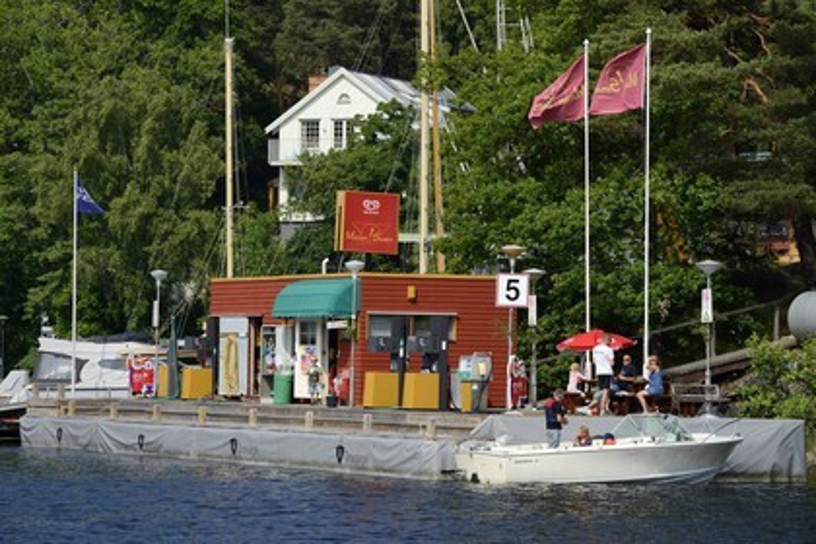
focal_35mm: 145
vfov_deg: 9.5
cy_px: 272
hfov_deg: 14.2
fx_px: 3286
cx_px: 408
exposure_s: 1/400
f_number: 11
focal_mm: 145
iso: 200
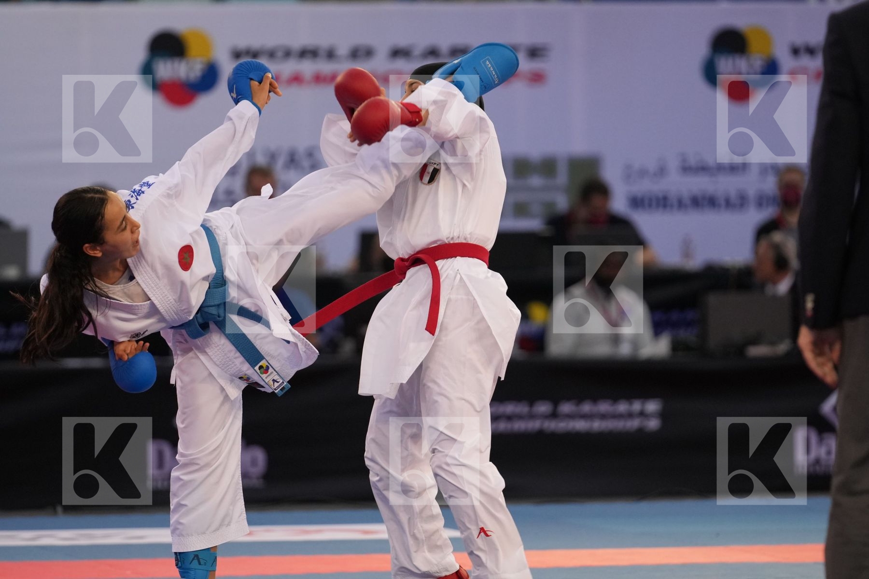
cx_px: 434
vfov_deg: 4.6
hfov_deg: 6.9
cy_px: 290
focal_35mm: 300
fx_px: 7241
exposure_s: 1/1000
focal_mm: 200
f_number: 2.8
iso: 1600
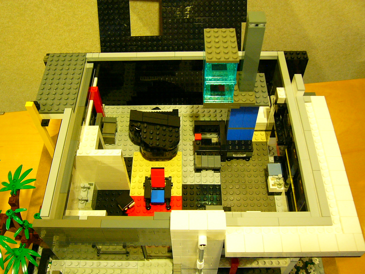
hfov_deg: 52.6
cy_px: 137
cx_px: 182
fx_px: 369
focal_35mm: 35
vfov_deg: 40.7
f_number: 2.8
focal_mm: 5.8
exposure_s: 1/8
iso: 200
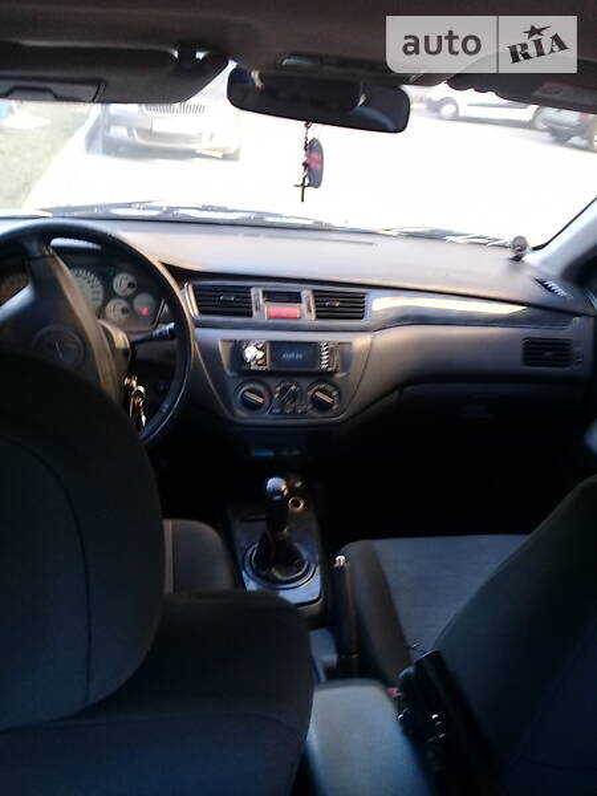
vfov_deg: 58.4
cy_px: 398
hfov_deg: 45.4
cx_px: 298
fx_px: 713
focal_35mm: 31
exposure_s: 1/33
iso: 80
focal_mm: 3.3
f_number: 2.2
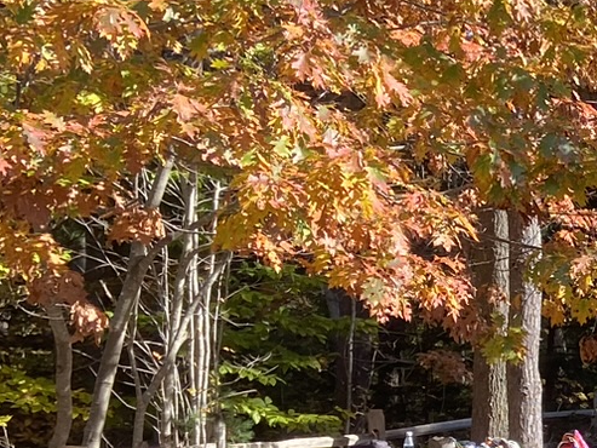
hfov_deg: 16.5
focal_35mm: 108
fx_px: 1863
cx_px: 908
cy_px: 427
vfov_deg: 13.6
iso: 32
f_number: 1.8
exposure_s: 1/310
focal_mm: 4.25
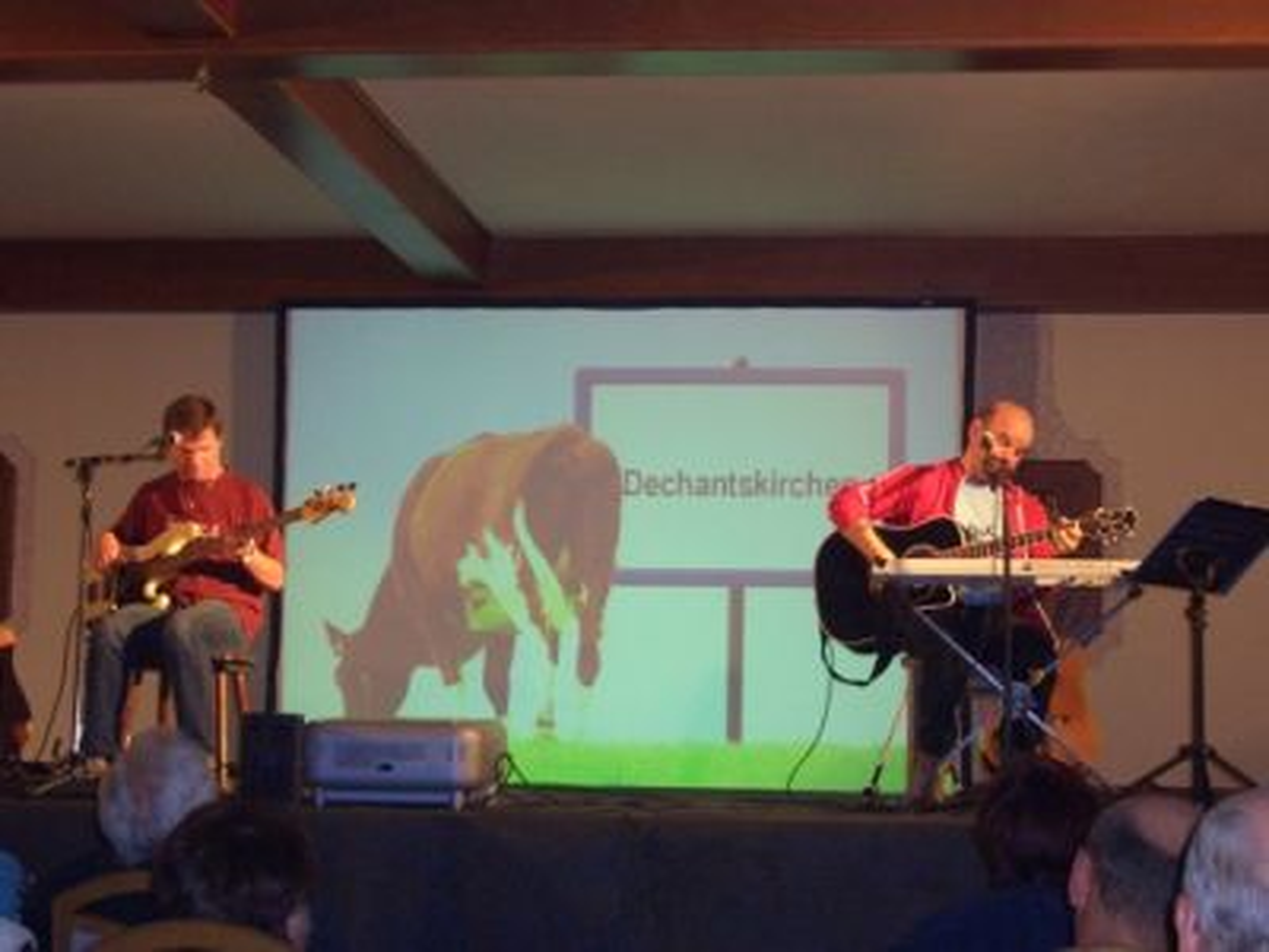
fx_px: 2273
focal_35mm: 62
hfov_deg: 31.2
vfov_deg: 23.7
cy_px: 476
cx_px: 634
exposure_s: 1/40
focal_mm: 10.2
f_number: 3.5
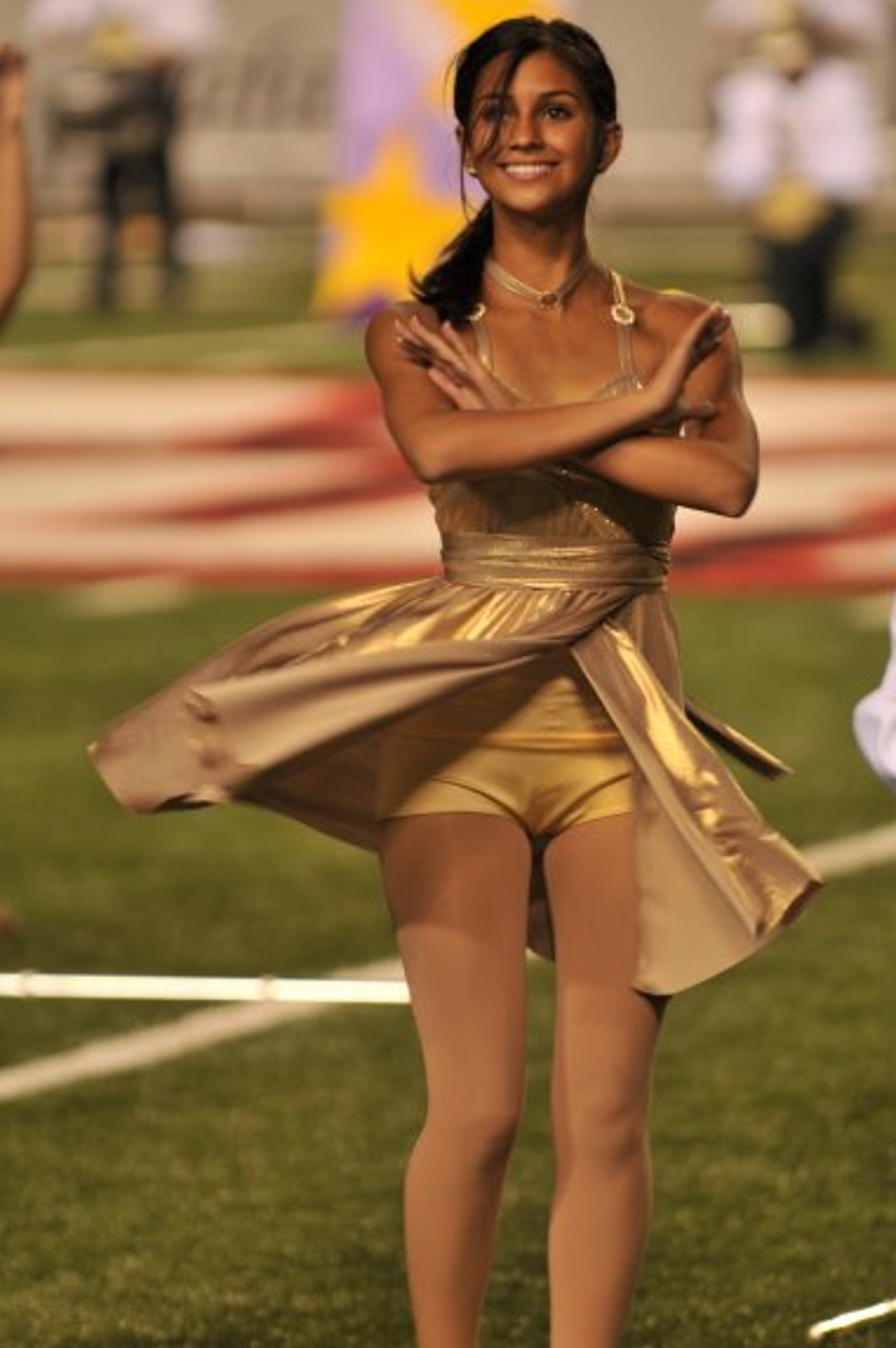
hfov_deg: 4.4
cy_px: 699
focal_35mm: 314
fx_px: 11743
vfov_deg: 6.6
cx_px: 446
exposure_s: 1/100
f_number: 2.8
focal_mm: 200
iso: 200
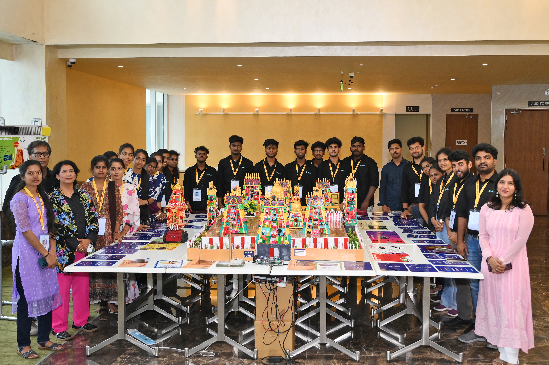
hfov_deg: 51.9
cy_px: 182
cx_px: 274
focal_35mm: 37
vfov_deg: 35.9
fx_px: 564
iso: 1600
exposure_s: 1/160
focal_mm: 37
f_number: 4.5
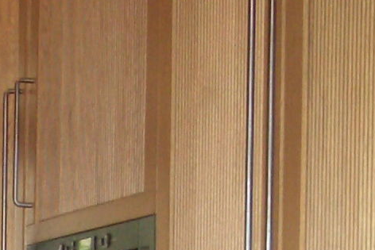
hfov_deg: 12.8
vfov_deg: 8.1
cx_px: -41
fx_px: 1646
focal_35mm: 158
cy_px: 554
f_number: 2.6
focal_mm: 5.8
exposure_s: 1/60
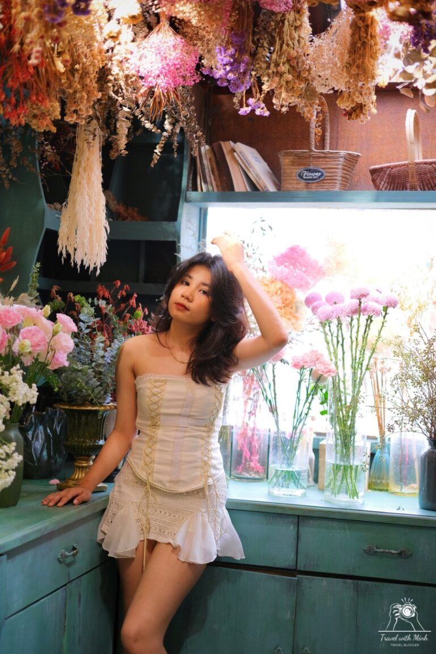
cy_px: 327
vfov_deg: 39.6
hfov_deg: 27.0
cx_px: 218
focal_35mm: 50
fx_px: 908
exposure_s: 1/150
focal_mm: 33
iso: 800
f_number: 1.4
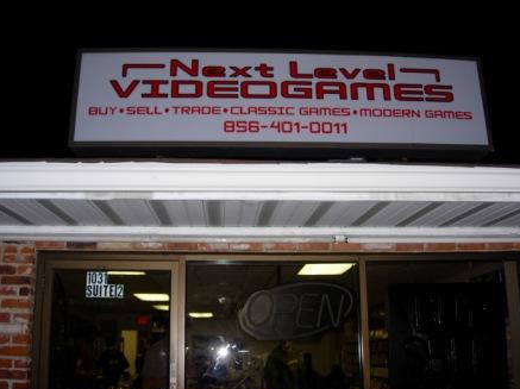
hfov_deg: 47.9
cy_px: 197
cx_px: 264
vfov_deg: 36.8
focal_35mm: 39
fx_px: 585
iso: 79
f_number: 2.8
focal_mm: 7.8
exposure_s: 1/64
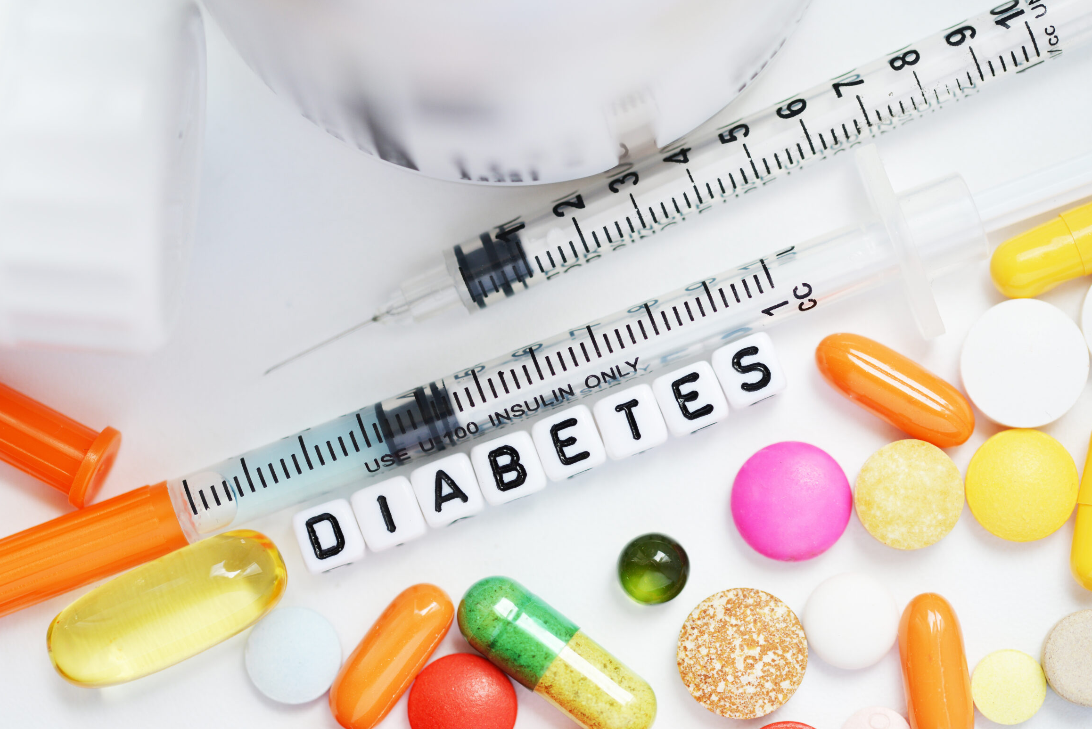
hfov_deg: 17.6
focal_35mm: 116
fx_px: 3520
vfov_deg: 11.8
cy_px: 364
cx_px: 563
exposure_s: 1/320
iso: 160
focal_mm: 105
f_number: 4
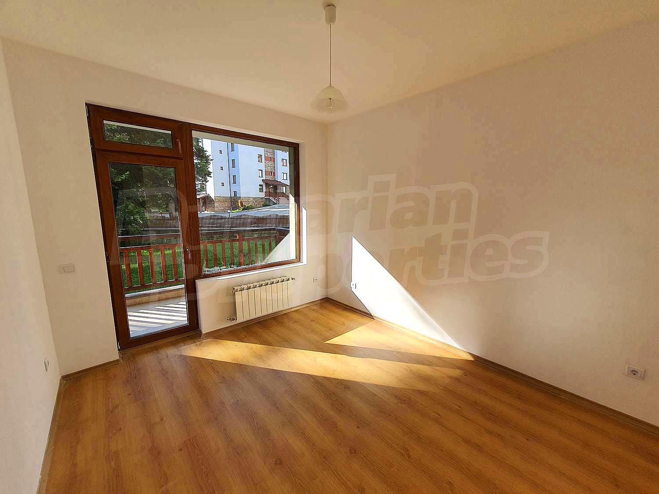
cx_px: 330
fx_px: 247
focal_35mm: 13
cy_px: 247
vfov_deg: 89.9
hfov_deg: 106.2
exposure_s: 1/201
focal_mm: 1.8
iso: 50
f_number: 2.2
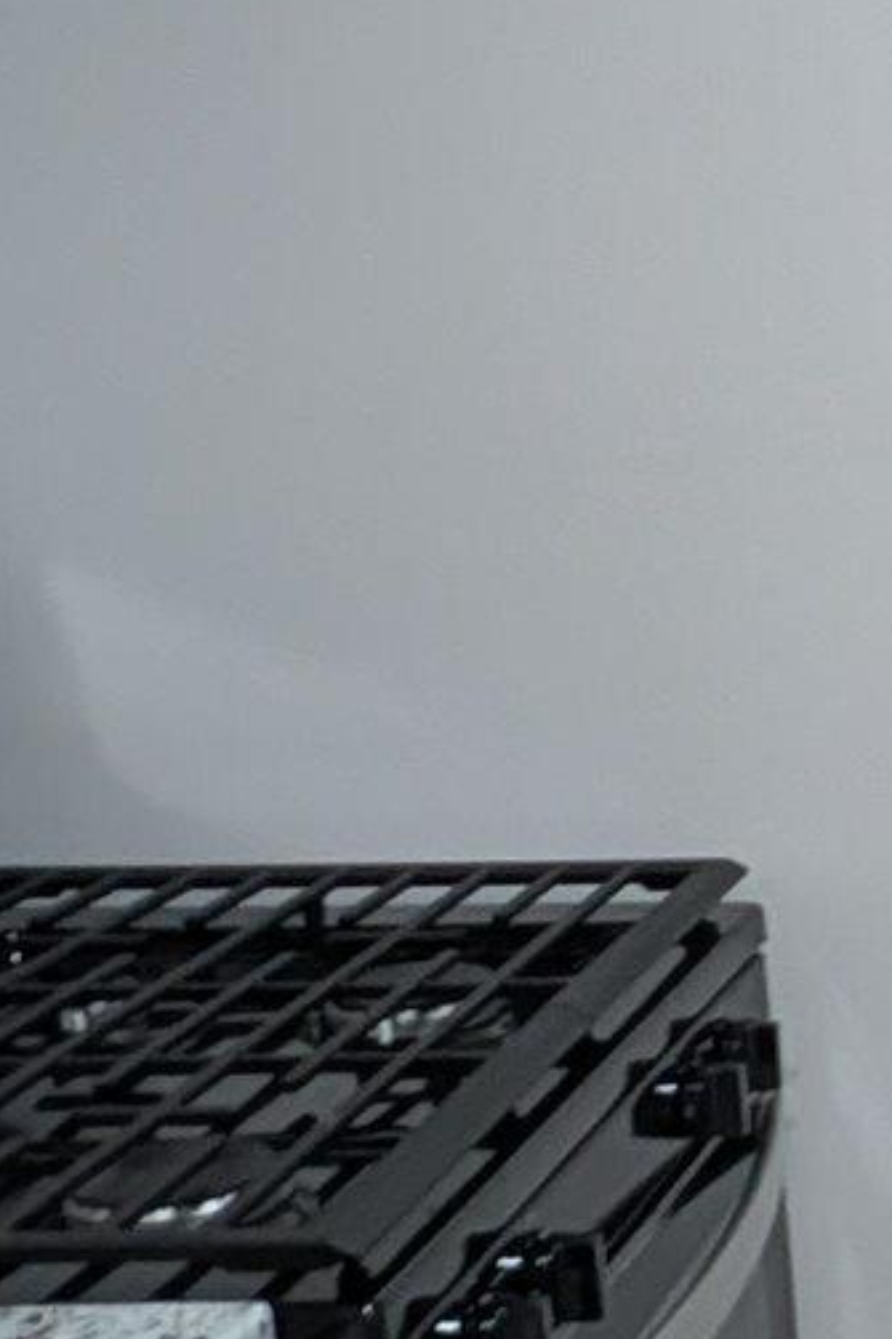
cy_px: 961
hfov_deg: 15.8
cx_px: 1512
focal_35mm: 76
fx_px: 2826
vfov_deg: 26.4
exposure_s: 1/40
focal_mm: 2.23
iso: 174
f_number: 1.95
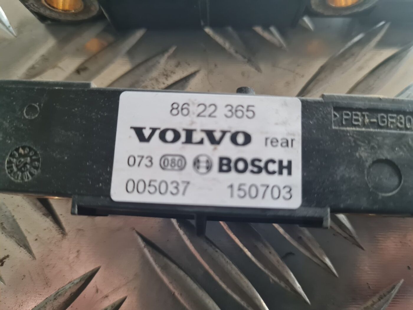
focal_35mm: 26
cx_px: 206
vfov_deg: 53.1
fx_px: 310
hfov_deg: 67.3
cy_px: 155
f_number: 1.8
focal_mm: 5.4
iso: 640
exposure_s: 1/50
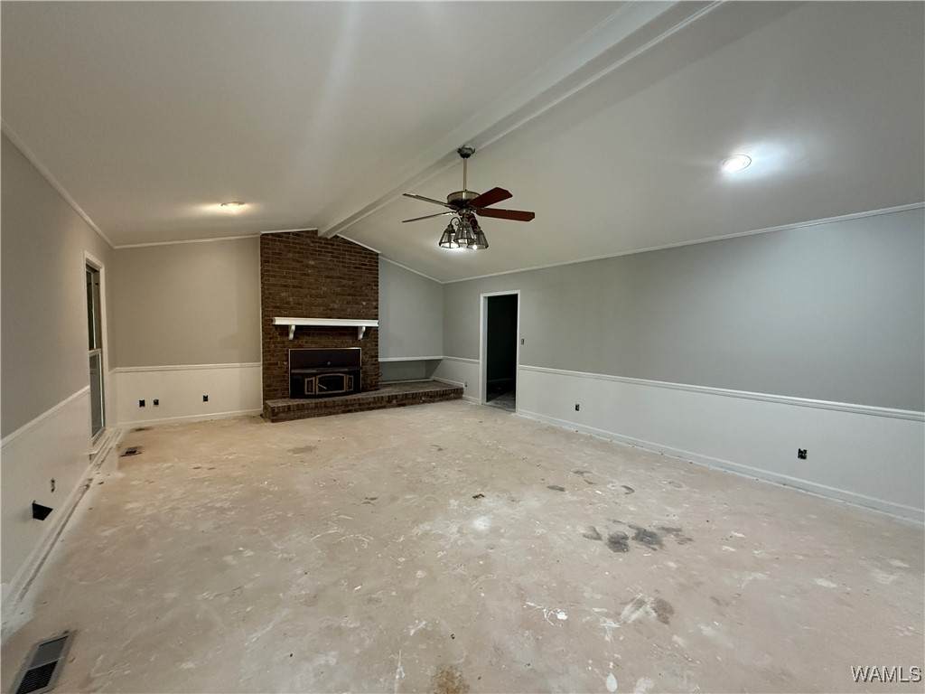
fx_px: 374
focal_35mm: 14
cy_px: 347
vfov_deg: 85.7
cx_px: 462
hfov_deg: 102.1
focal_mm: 2.22
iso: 800
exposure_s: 1/60
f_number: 2.2
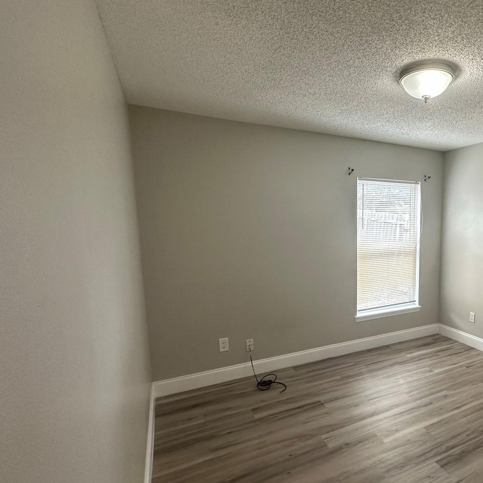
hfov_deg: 67.7
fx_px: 332
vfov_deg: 72.0
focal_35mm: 21
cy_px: 263
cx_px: 360
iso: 200
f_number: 2.2
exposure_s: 1/60
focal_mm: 2.22
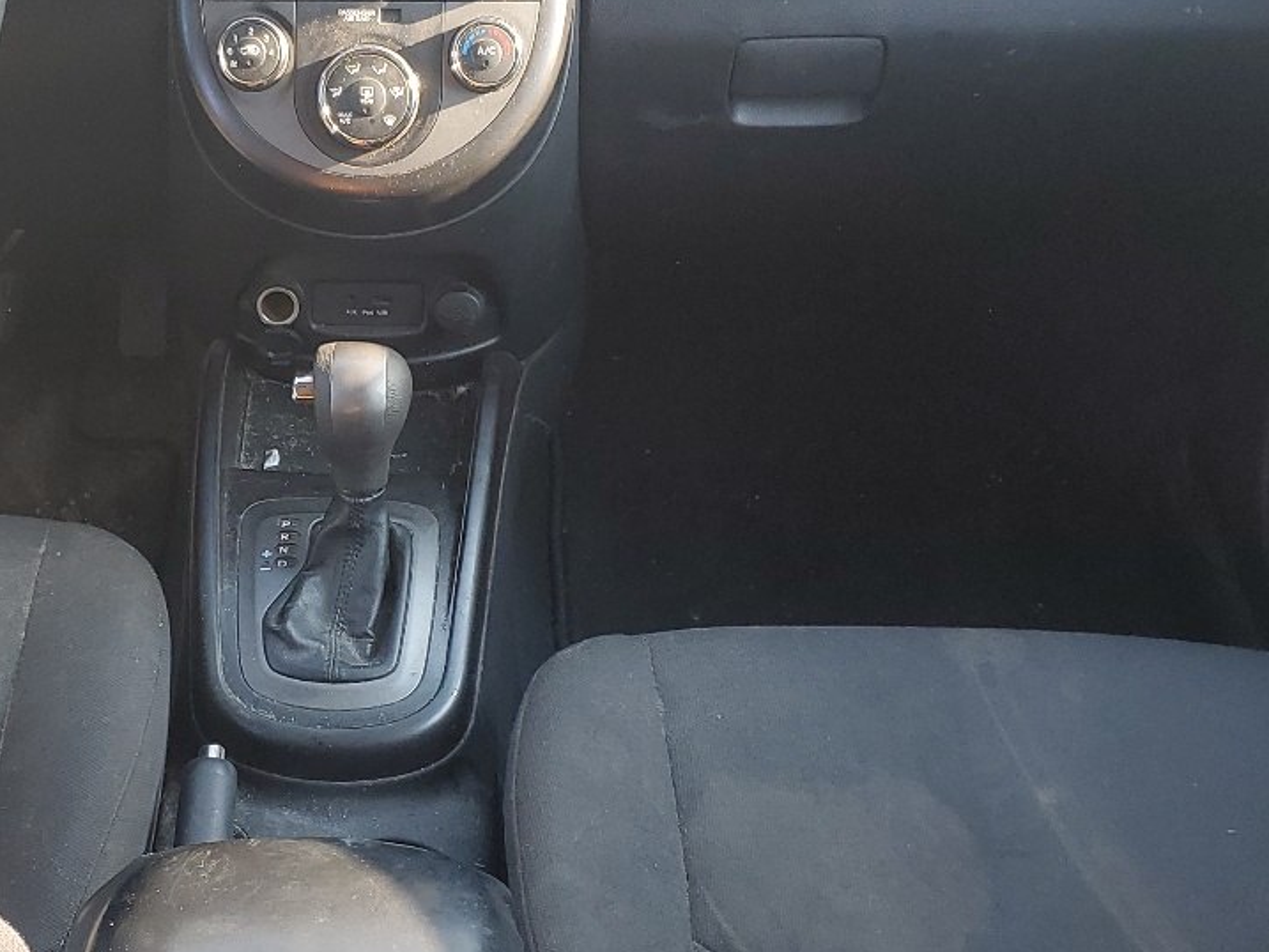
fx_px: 2127
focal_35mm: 58
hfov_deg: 32.6
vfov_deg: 25.2
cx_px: 308
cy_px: 518
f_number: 1.5
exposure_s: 1/125
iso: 50
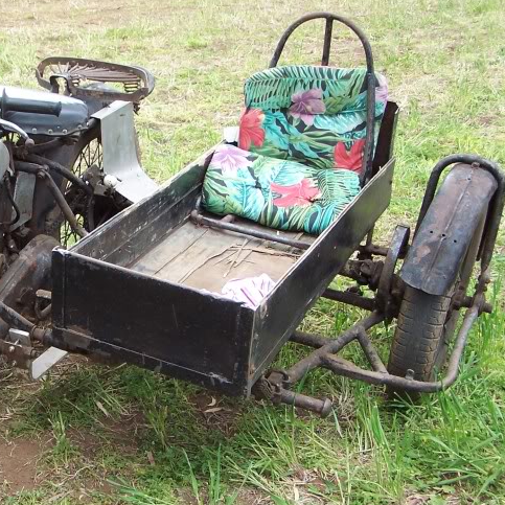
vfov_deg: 27.3
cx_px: 120
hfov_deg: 26.9
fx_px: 1040
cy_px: 258
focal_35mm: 63
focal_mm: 7.1
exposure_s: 1/250
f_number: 2.8
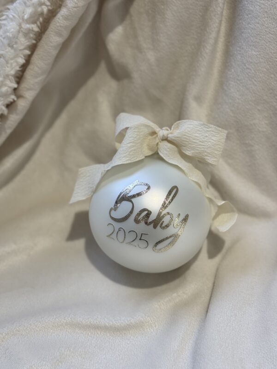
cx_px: 138
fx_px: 512
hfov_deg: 30.3
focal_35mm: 48
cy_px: 184
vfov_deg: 39.7
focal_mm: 6.76
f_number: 1.78
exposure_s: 1/111
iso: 100
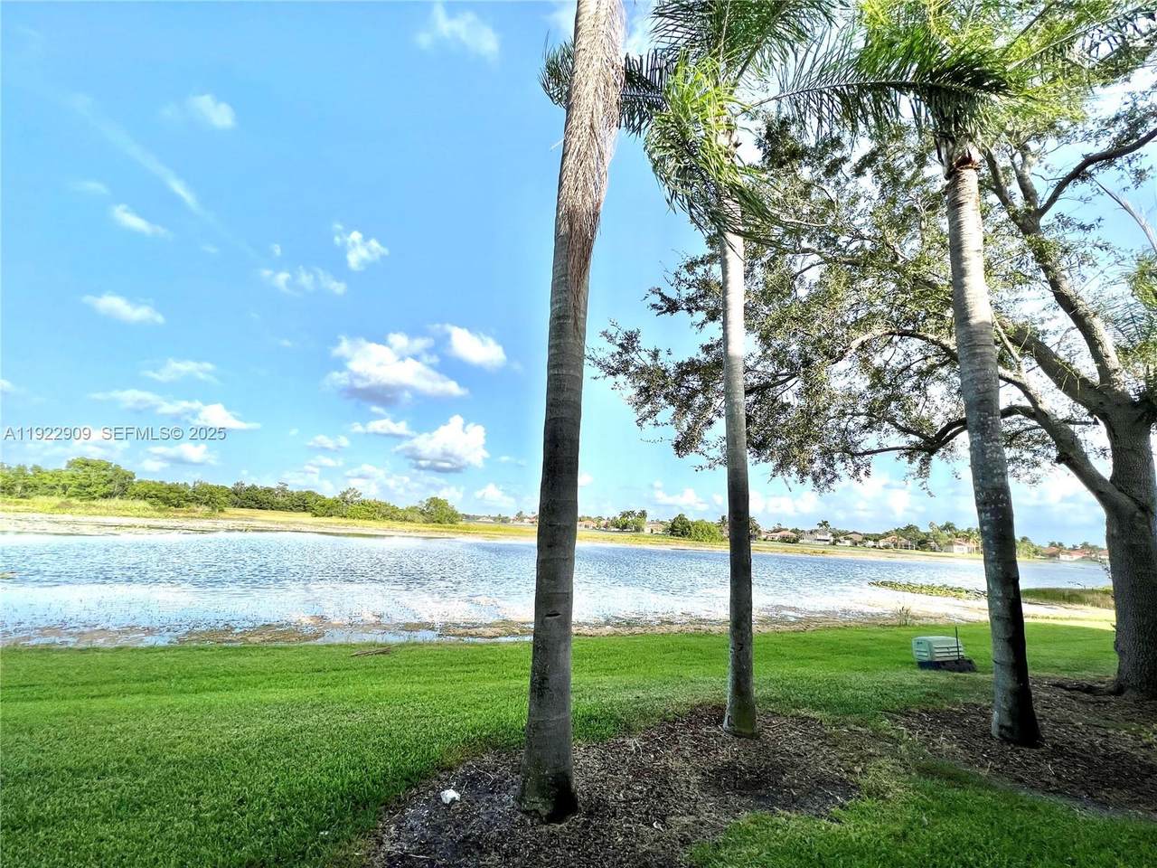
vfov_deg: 89.9
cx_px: 578
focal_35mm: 13
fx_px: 435
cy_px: 434
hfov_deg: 106.2
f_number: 1.8
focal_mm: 1.57
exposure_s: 1/1623
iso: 32
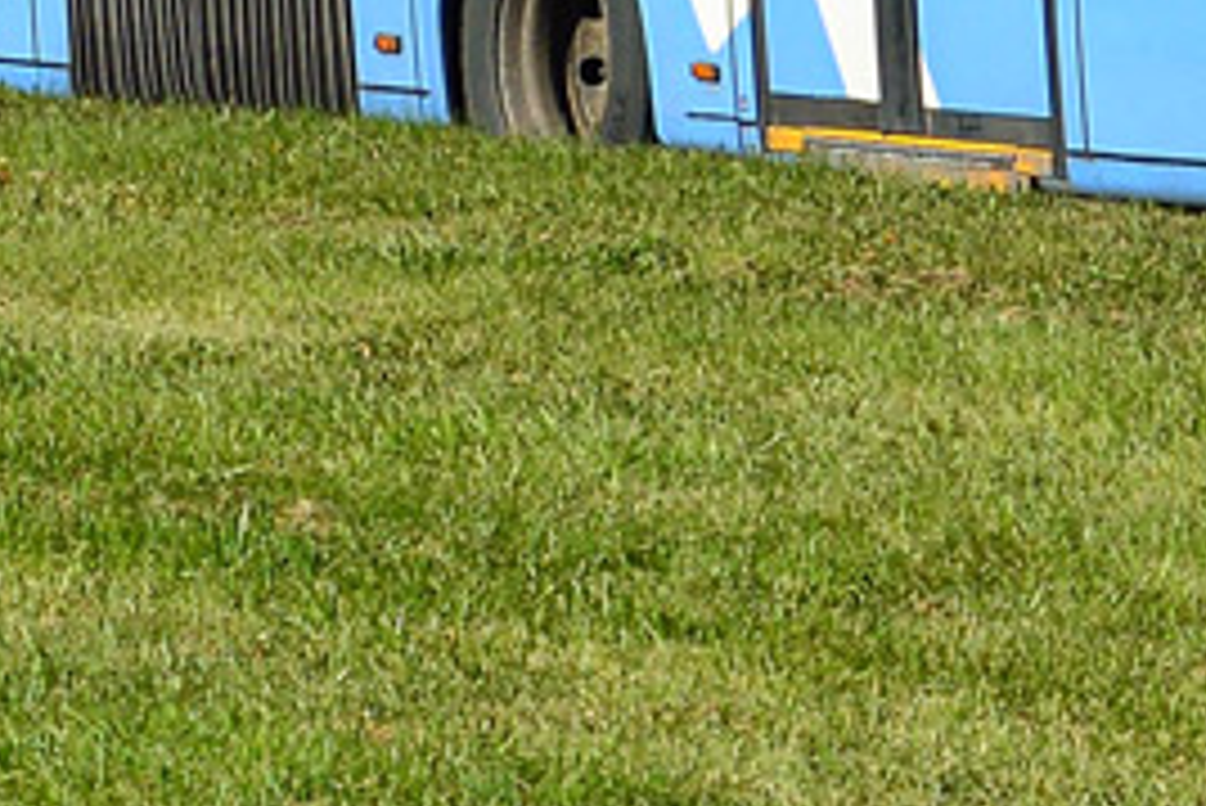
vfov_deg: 3.6
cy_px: -1216
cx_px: 1413
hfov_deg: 5.4
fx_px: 12663
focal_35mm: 378
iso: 200
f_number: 6.3
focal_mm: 45
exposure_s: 1/800
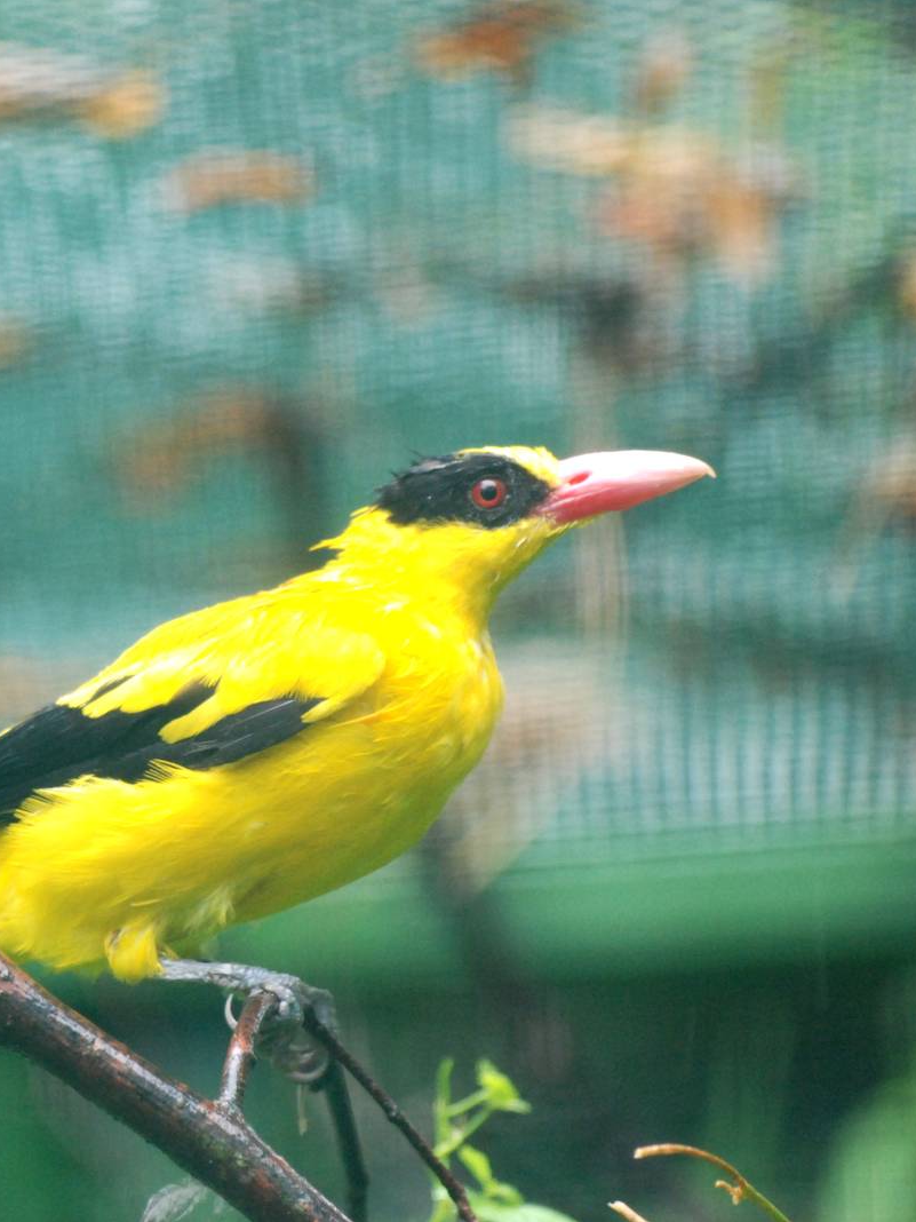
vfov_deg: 4.2
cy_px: 610
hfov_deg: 3.1
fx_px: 16794
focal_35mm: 476
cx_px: 117
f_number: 5.6
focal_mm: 220
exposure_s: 1/160
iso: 1000
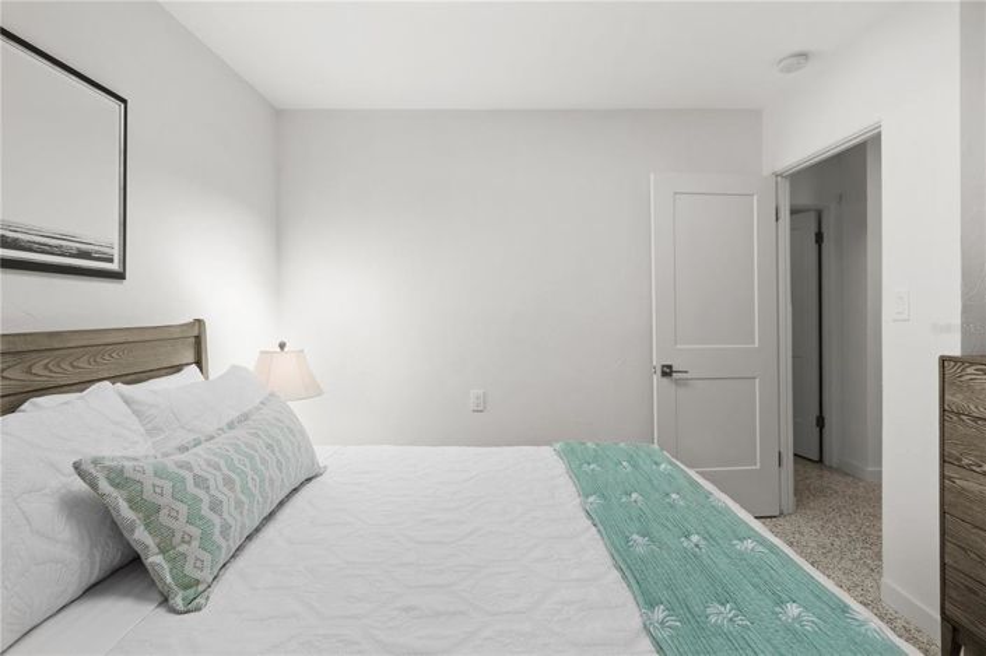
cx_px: 493
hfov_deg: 100.4
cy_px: 328
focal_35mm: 15
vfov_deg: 77.2
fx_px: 411
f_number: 7.1
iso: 100
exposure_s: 1/6
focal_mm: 10
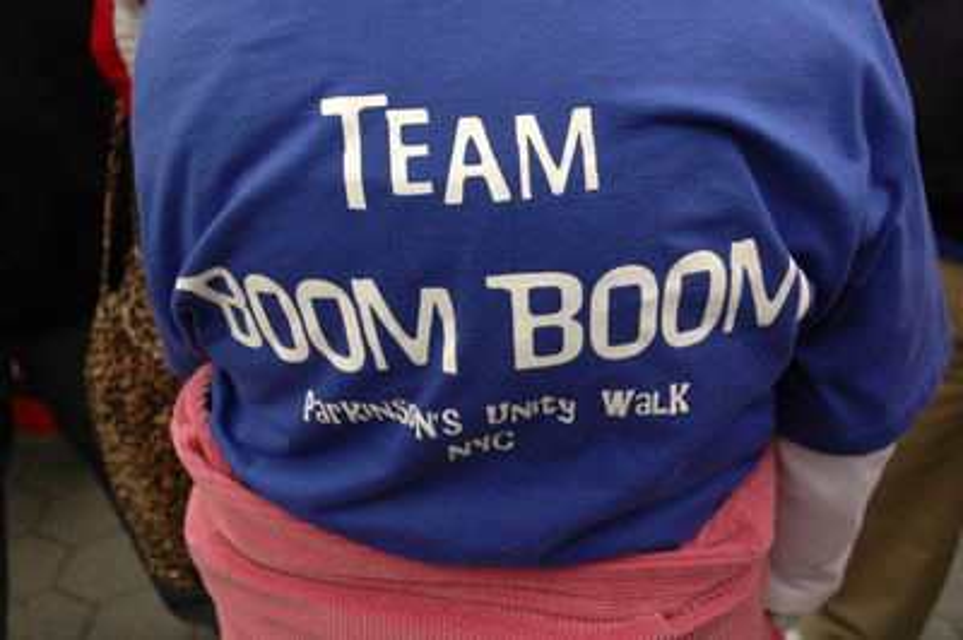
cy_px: 320
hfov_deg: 45.0
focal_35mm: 44
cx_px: 482
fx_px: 1163
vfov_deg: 30.8
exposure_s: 1/80
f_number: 4.5
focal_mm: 29
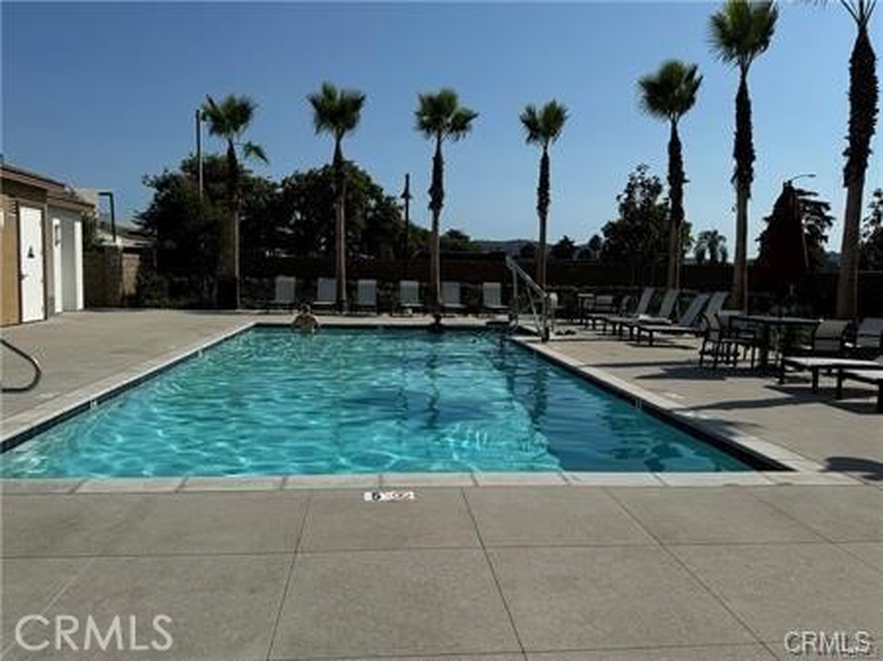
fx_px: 612
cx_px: 442
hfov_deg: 71.6
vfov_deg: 56.8
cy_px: 330
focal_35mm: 24
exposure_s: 1/10417
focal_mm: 6.76
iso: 80
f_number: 1.78
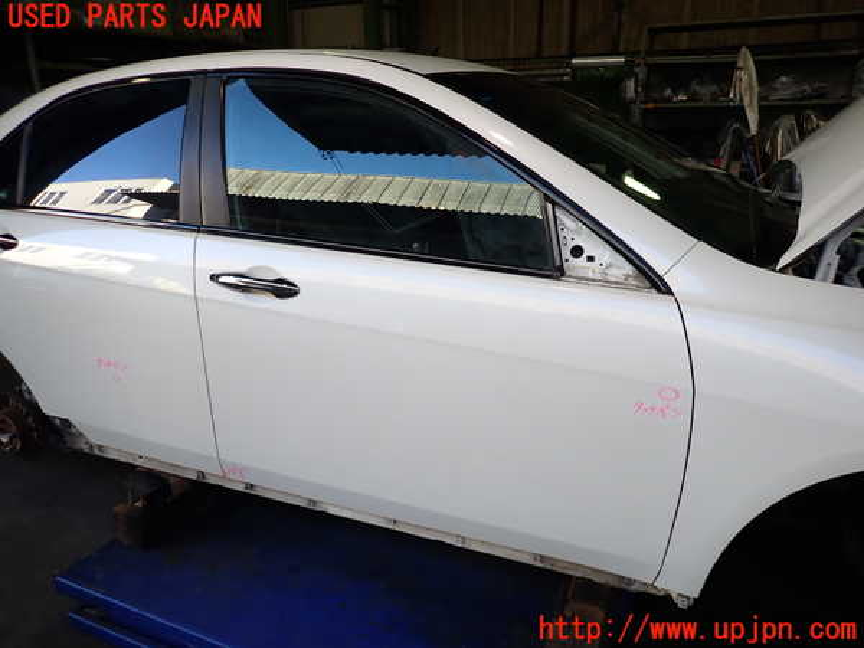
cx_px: 432
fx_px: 624
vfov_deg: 54.9
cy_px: 324
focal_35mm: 25
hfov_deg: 69.4
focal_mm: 4.5
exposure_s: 1/160
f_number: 2
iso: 100
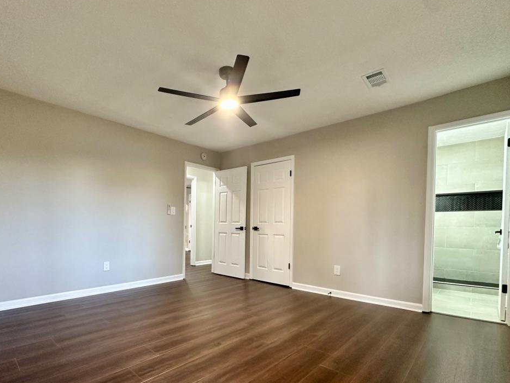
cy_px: 230
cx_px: 226
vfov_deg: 70.9
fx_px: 265
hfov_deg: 87.4
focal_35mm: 18
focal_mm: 2.22
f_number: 2.2
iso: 320
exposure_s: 1/60
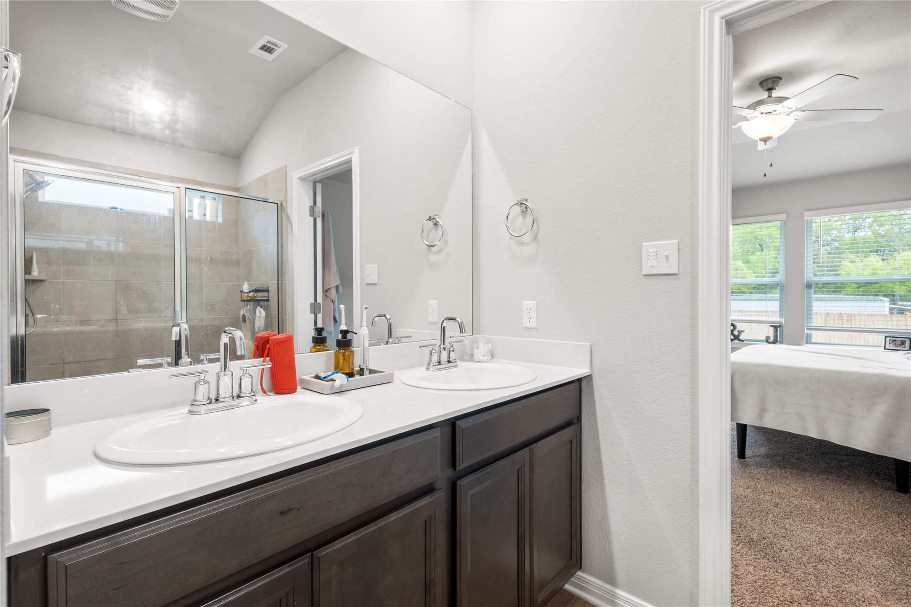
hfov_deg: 96.7
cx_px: 456
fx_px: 405
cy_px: 304
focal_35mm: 16
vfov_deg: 73.7
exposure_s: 1/1.67
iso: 100
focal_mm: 16
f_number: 8
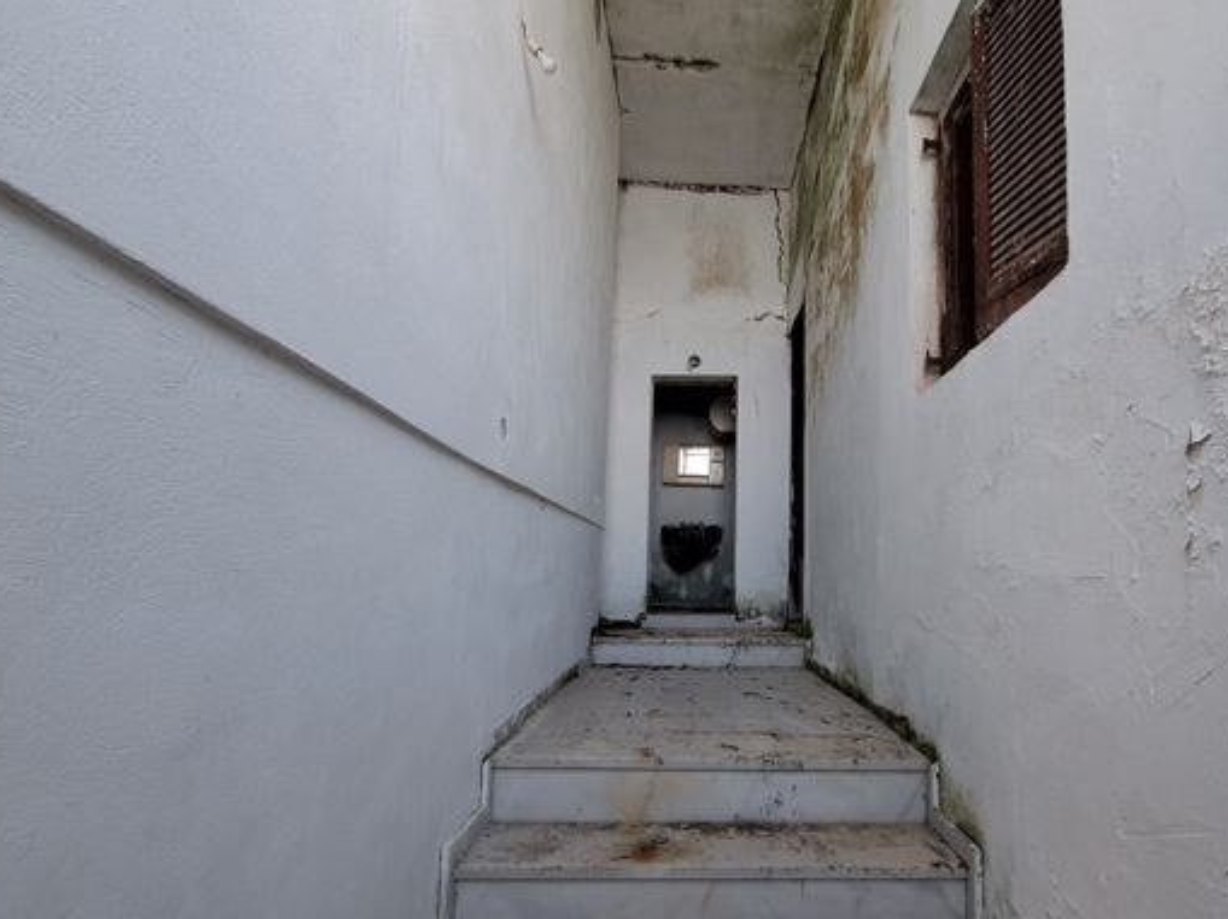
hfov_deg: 86.6
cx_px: 742
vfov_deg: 71.3
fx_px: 638
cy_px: 514
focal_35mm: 18
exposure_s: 1/50
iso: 80
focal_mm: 1.74
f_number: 2.2
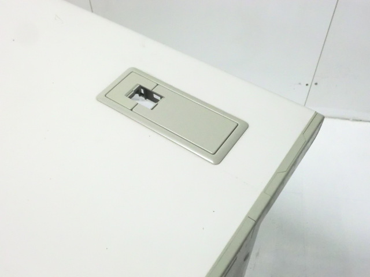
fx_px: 406
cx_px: 185
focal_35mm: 38
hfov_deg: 49.0
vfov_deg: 37.7
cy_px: 138
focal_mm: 6.9
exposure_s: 1/50
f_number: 3.9
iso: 800
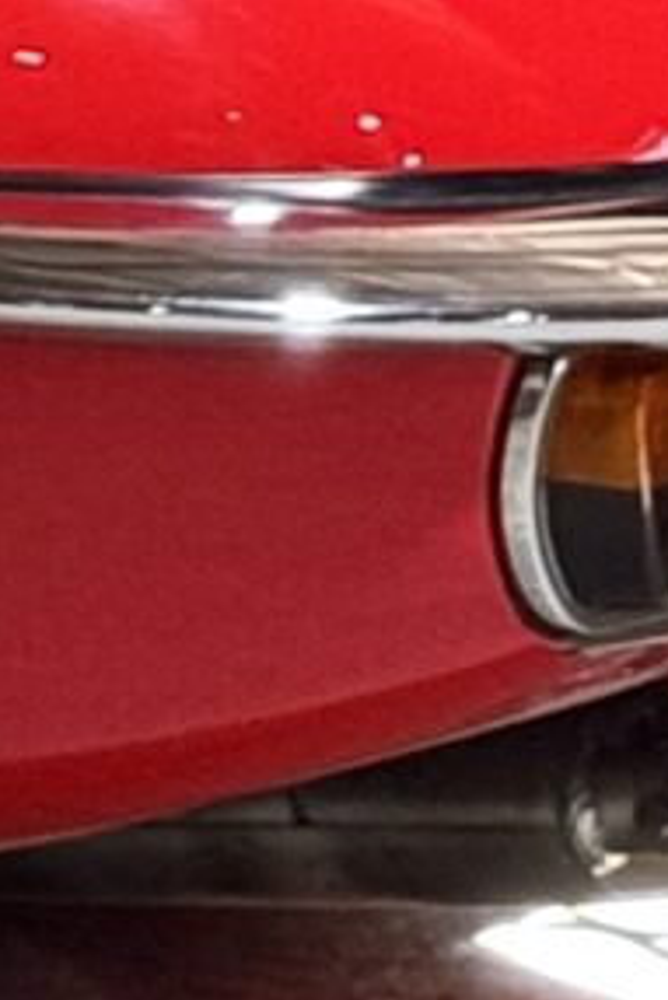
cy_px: -899
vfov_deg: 4.6
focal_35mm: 447
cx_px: -2137
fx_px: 12425
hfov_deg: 3.0
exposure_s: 1/33
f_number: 1.78
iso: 200
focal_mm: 6.76
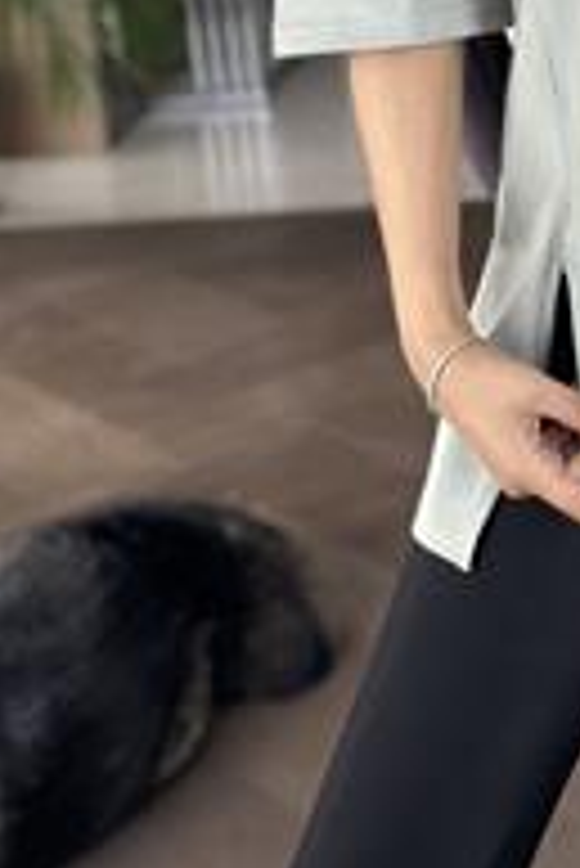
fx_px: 3160
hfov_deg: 10.3
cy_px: -207
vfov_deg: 15.0
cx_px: 706
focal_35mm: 131
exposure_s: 1/42
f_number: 1.78
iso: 400
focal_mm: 6.86
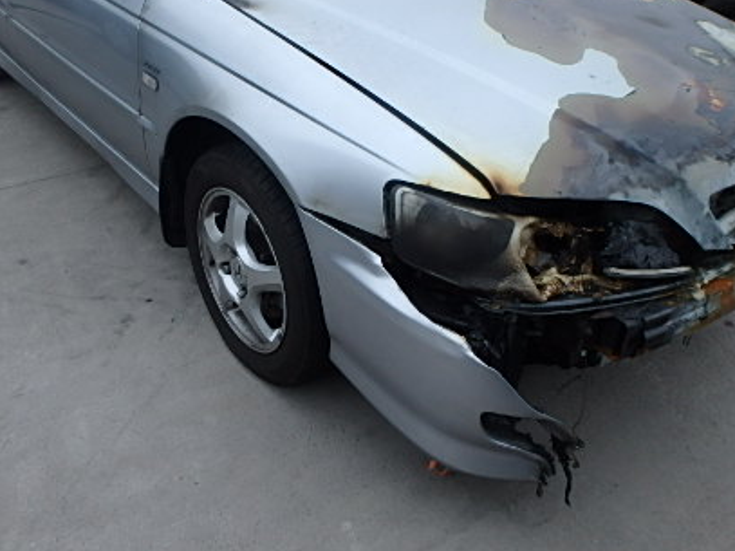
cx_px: 316
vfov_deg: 42.3
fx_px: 700
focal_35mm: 33
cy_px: 179
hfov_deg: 55.2
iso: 125
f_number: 3.5
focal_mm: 3.7
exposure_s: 1/160
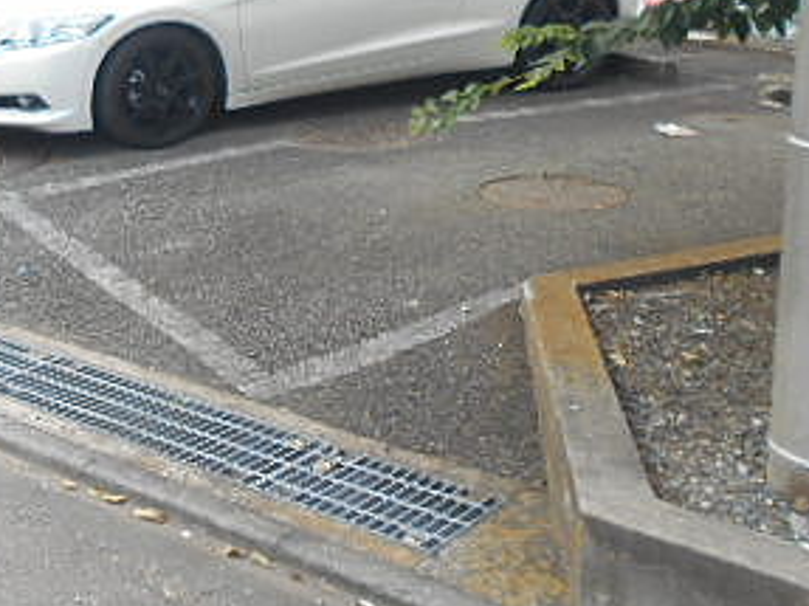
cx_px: 6
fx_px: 1355
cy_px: 51
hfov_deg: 30.9
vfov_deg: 24.4
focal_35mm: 58
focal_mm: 4.6
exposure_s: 1/125
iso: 80
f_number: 3.2
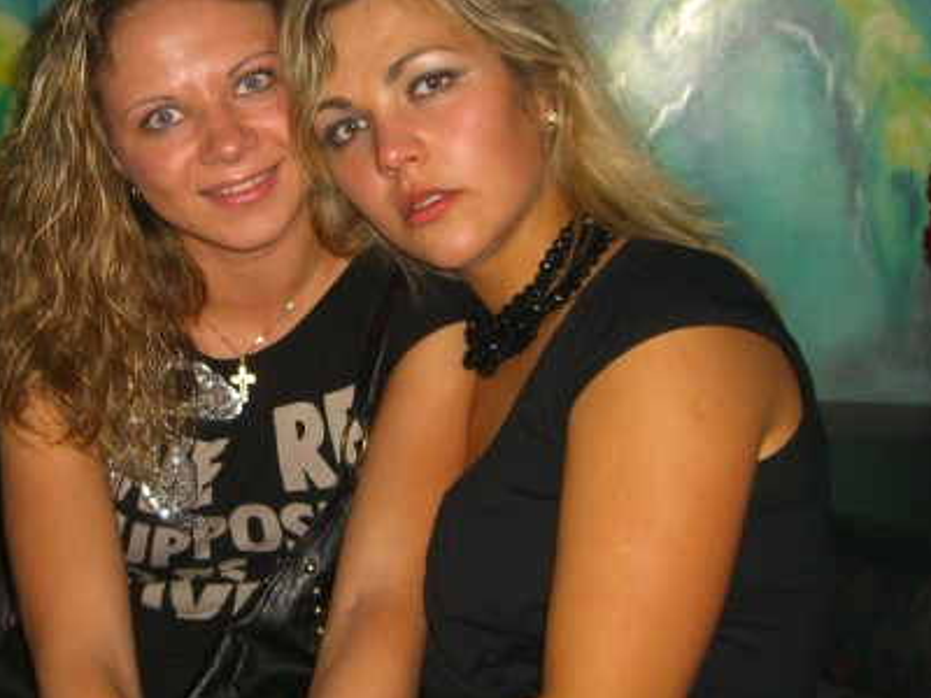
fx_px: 1533
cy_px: 354
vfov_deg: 25.7
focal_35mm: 57
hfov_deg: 33.5
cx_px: 305
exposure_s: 1/60
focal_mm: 7.9
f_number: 2.8
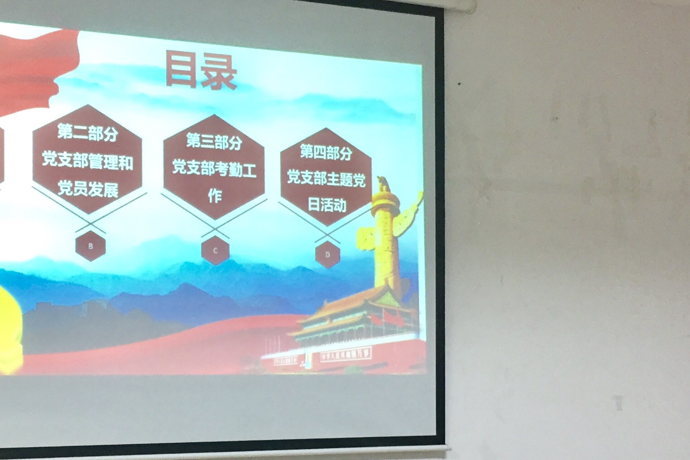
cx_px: 302
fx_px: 1246
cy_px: 327
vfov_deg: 20.8
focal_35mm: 65
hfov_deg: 30.9
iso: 160
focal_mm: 4.15
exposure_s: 1/33
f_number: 2.2
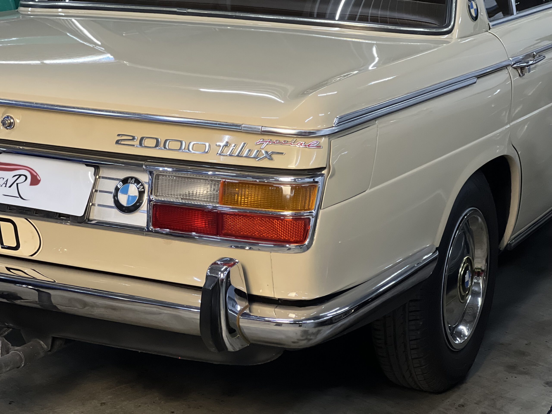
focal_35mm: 77
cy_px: 207
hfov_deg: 25.3
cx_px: 276
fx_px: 1228
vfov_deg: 19.1
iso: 400
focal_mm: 9
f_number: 2.8
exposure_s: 1/25
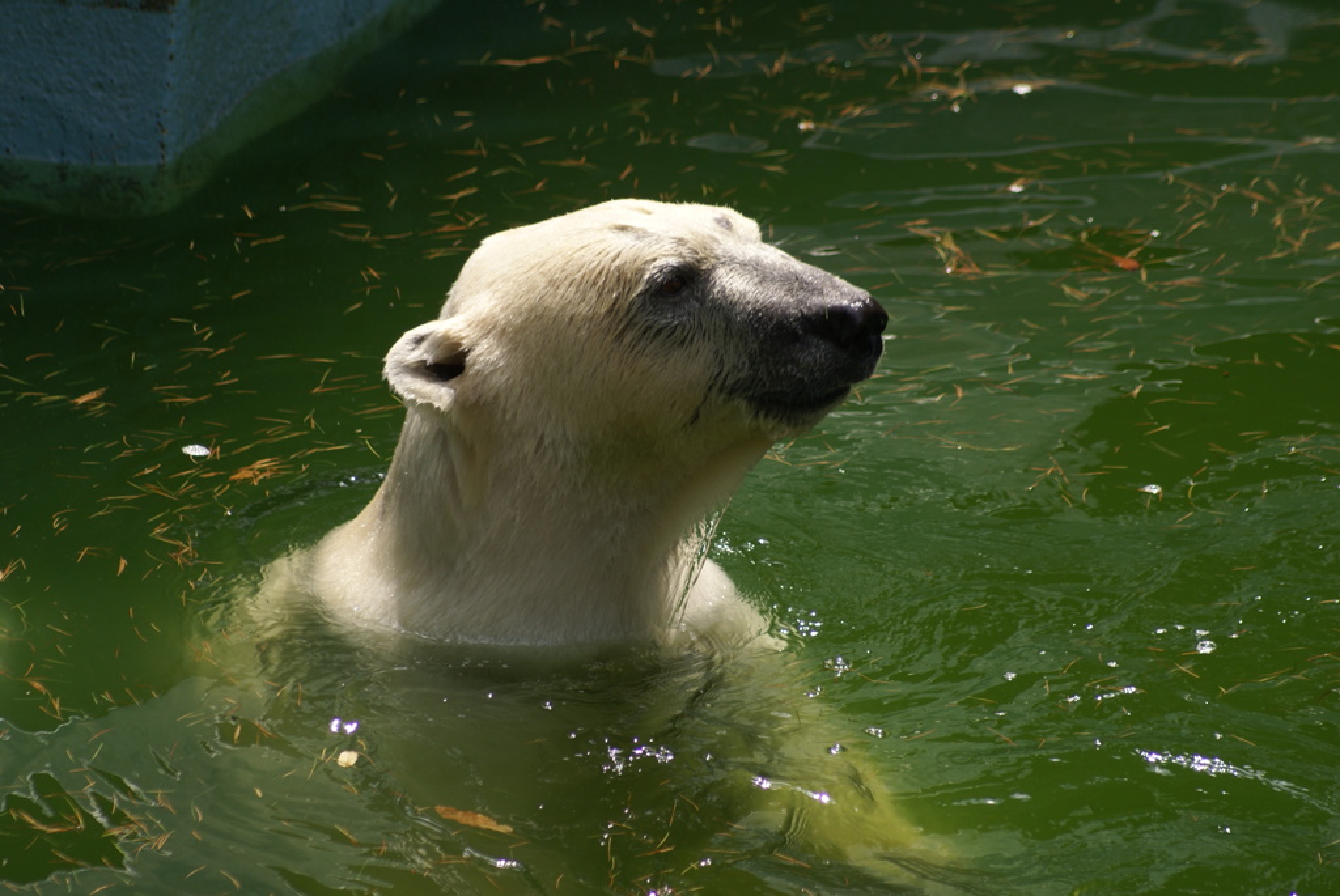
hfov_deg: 8.6
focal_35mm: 240
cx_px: 670
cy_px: 448
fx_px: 8942
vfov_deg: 5.7
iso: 100
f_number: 5.6
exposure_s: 1/320
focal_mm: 160
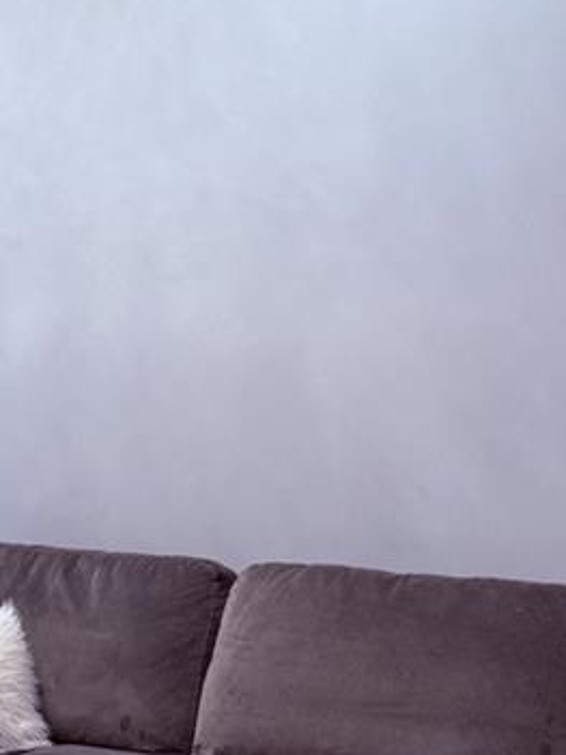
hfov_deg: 18.0
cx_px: 263
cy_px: 693
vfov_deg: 23.2
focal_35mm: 82
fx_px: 1789
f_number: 1.78
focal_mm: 6.76
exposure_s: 1/60
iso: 100
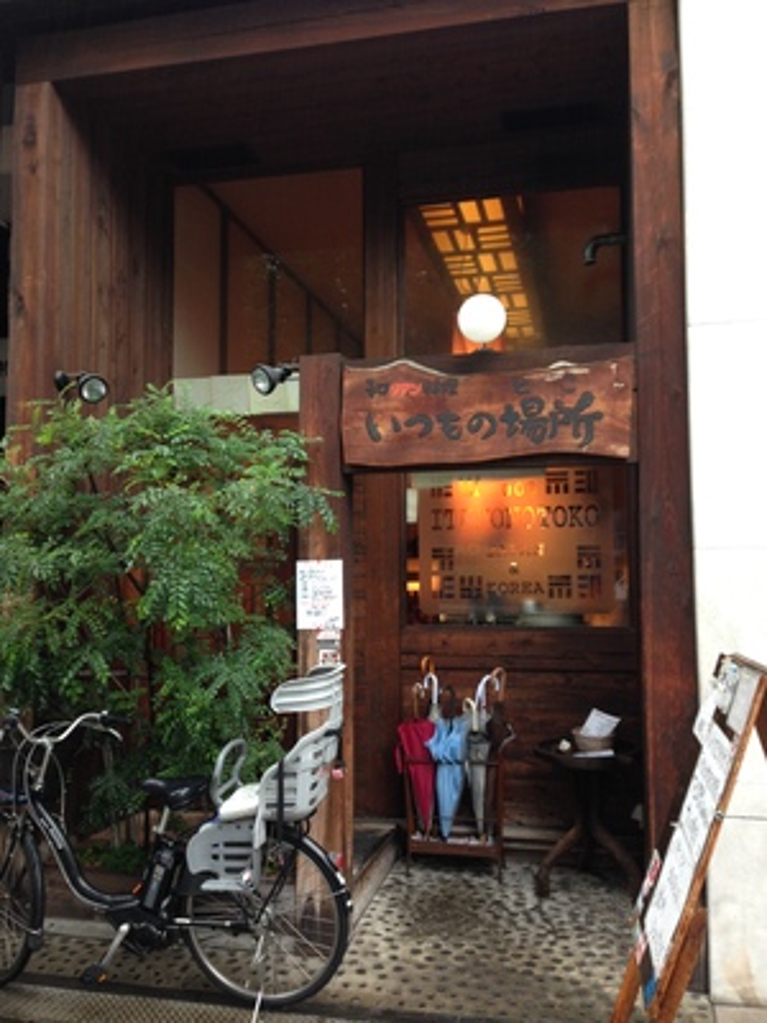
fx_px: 975
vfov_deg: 55.4
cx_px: 384
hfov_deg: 42.9
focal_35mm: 33
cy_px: 512
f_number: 2.4
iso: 64
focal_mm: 4.12
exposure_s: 1/20
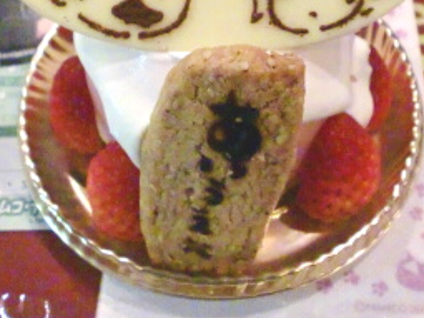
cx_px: 216
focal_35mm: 55
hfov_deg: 35.0
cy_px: 77
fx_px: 673
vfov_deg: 26.2
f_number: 3.1
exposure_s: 1/60
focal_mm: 6.3
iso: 1250
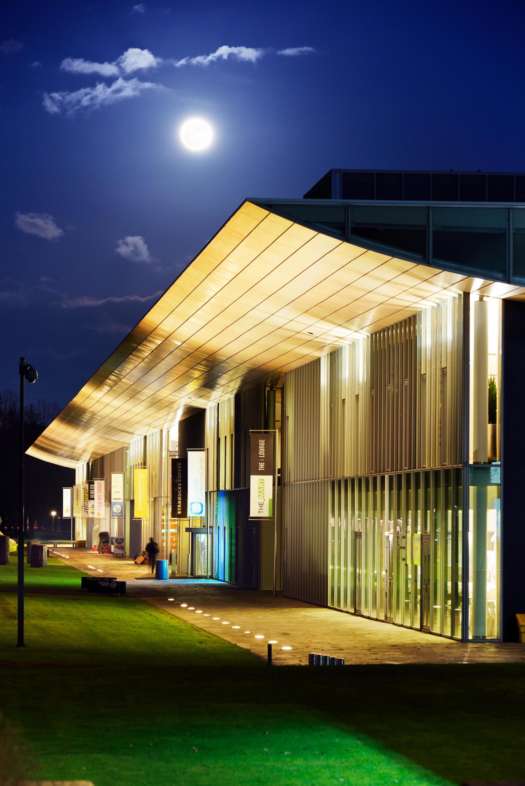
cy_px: 393
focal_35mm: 145
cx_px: 262
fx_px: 3169
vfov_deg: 14.1
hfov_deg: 9.5
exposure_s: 1/1.6
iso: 500
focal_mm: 145
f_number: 6.3
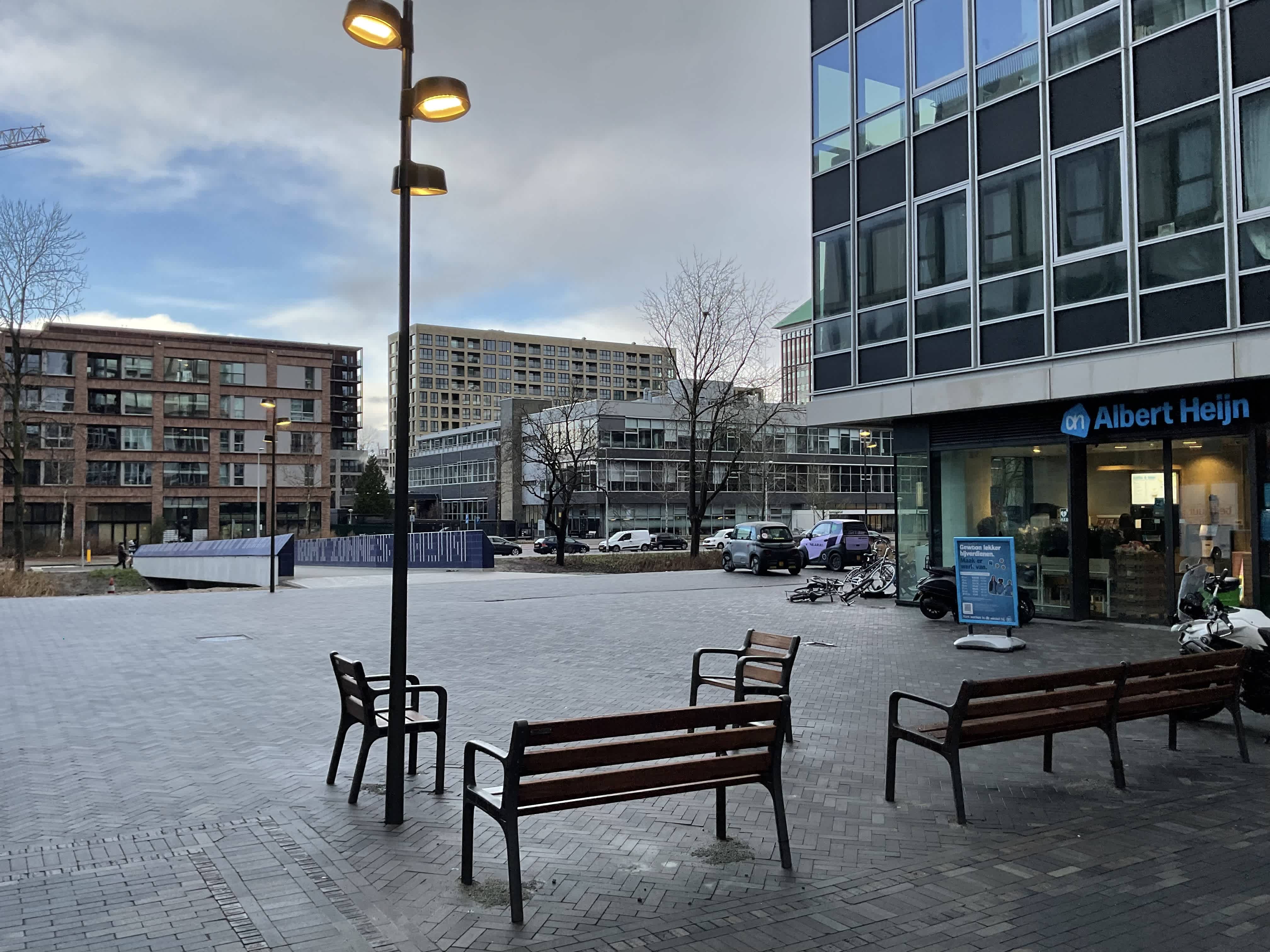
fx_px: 1064
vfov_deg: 48.2
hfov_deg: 61.7
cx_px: 635
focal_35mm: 29
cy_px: 476
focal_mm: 3
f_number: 1.8
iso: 16
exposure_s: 1/280
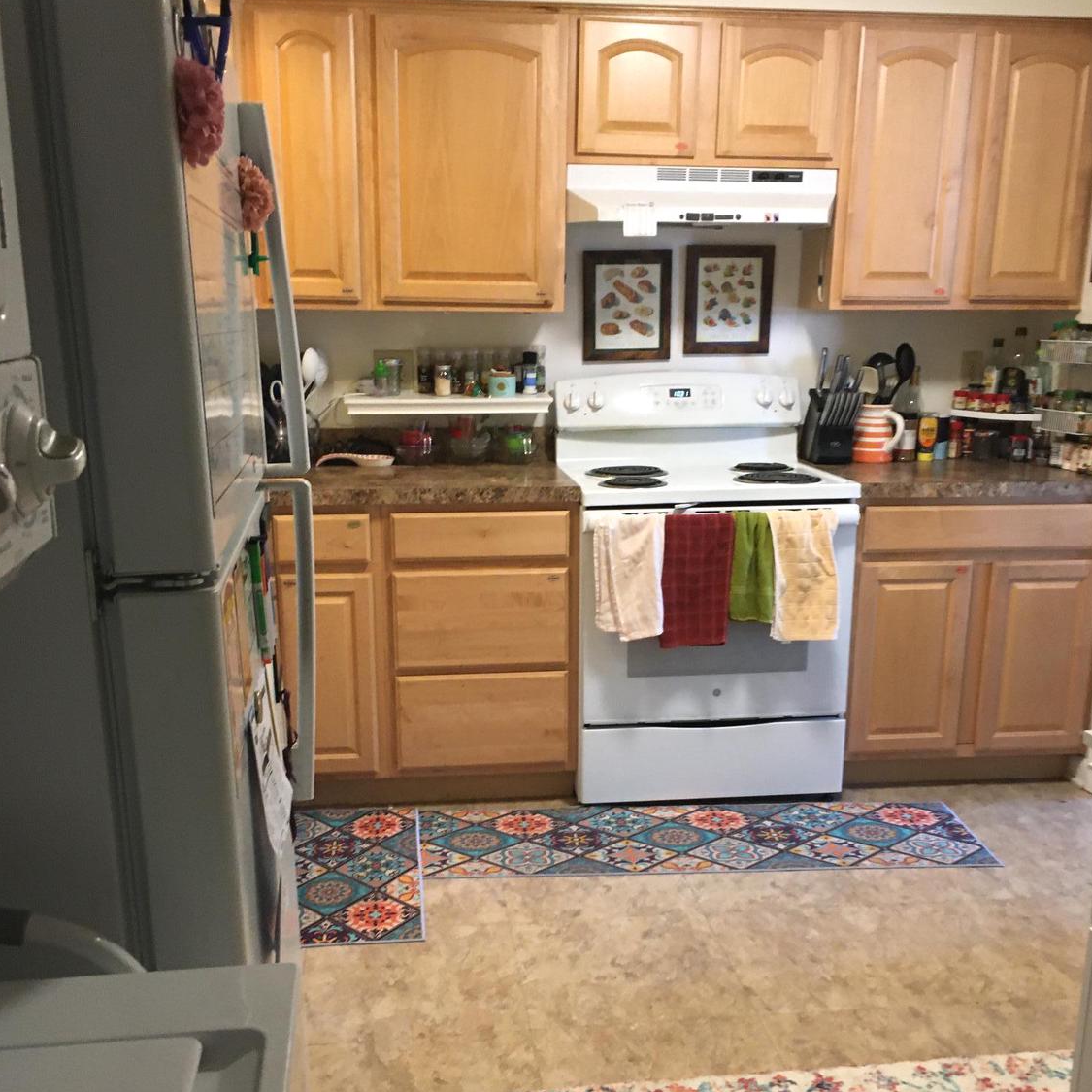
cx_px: 554
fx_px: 1249
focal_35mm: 35
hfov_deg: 47.2
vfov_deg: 46.9
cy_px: 659
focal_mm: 4.15
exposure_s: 1/30
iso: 125
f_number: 2.2
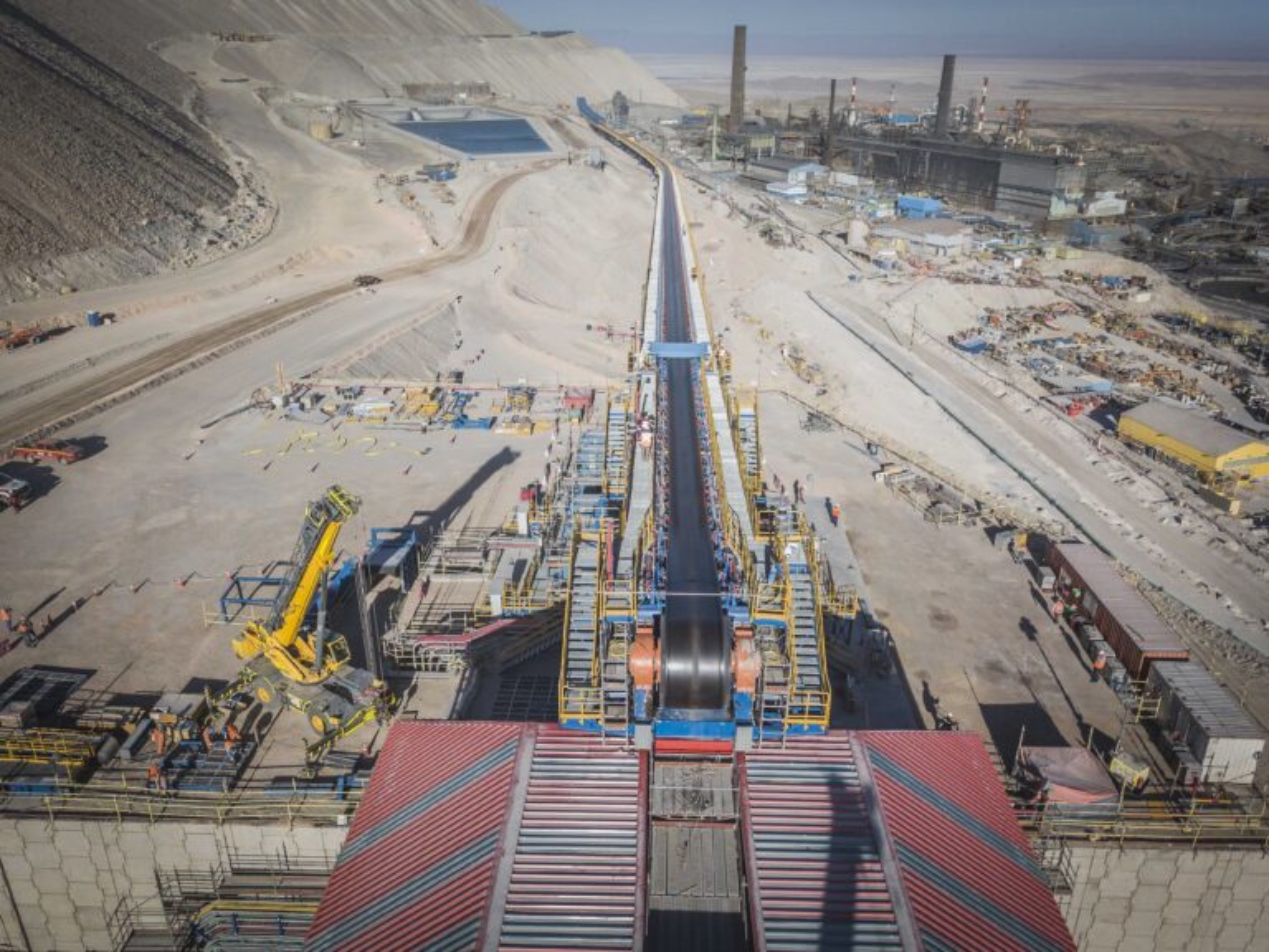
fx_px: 953
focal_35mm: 26
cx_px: 634
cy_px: 476
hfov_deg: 67.3
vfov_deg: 53.1
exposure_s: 1/2100
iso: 100
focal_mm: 4.73
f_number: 2.2
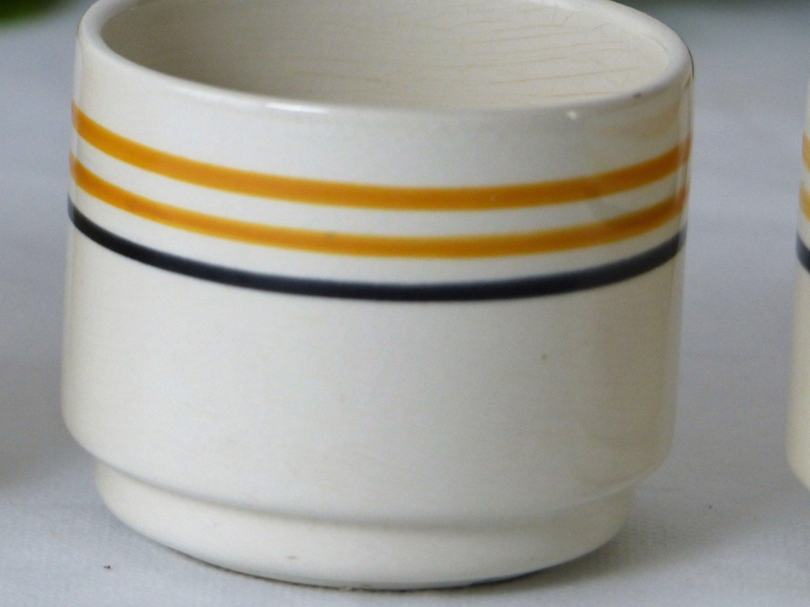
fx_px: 9407
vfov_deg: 3.7
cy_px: 304
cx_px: 405
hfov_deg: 4.9
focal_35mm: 402
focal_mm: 65.8
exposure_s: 1/100
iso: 250
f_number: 2.8
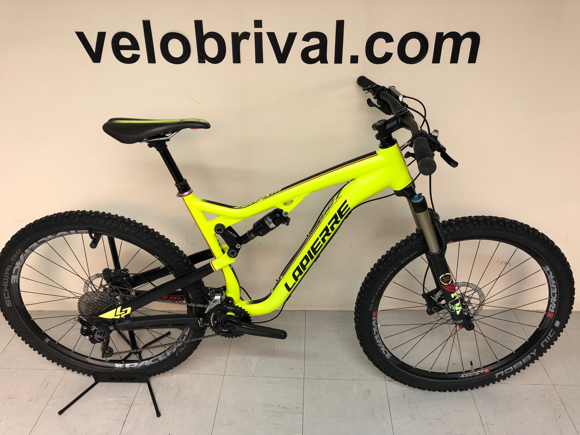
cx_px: 290
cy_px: 218
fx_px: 469
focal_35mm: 28
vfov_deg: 49.7
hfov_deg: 63.4
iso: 32
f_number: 1.8
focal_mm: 4
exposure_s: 1/50
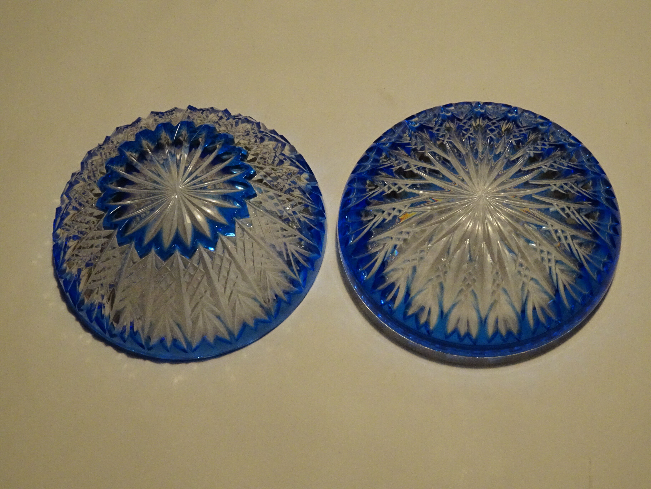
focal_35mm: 60
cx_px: 326
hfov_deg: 32.2
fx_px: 1128
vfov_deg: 24.4
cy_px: 244
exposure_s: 1/50
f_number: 4.5
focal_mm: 10.23
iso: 800
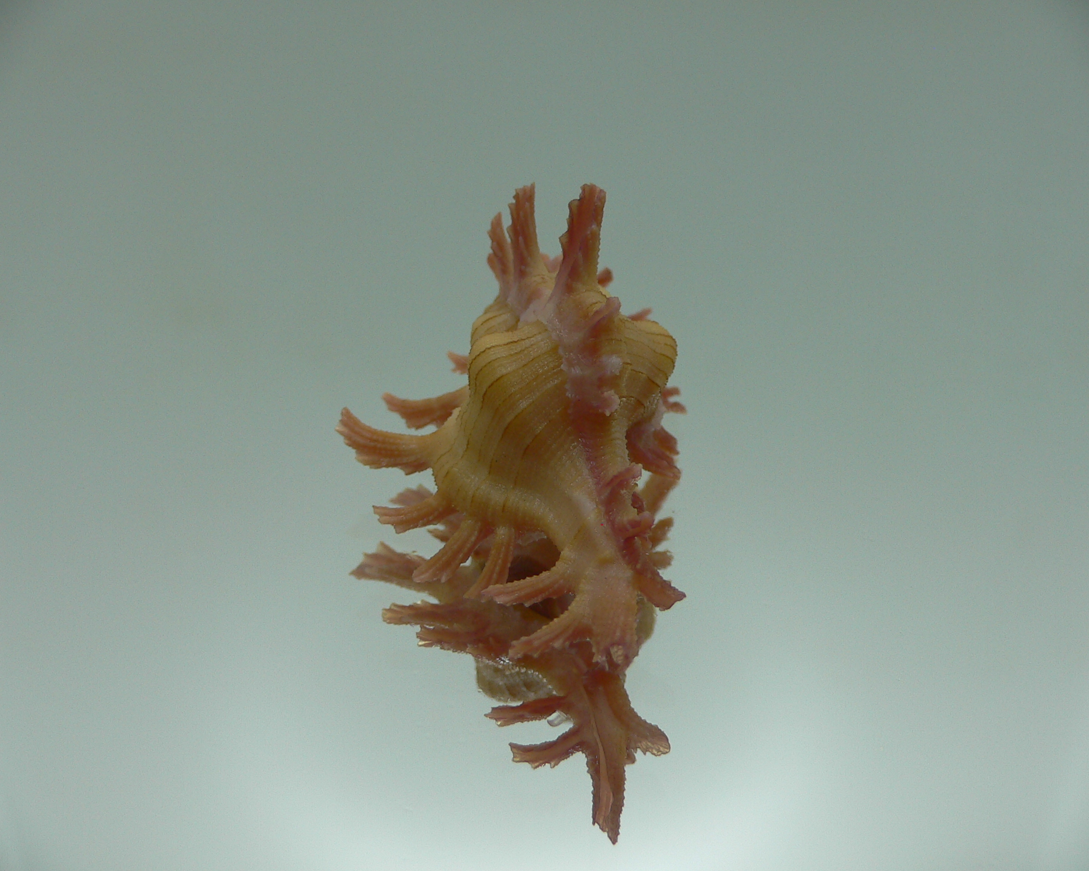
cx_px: 536
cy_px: 438
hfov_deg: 49.1
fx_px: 1193
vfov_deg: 40.1
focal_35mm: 37
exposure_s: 1/100
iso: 80
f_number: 2.8
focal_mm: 4.6
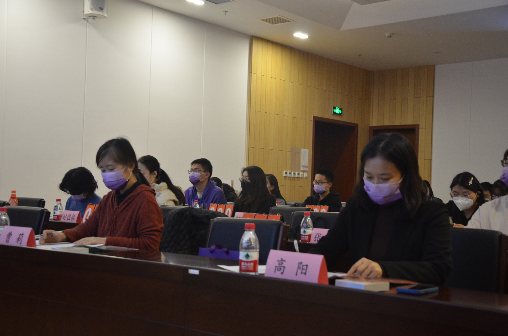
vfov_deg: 26.4
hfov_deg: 39.0
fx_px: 718
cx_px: 254
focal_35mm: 51
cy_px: 168
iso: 900
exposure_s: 1/30
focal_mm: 34
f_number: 4.2
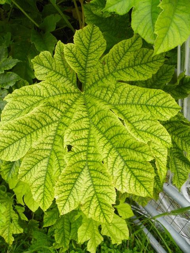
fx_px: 190
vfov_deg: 67.3
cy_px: 126
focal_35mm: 26
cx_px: 95
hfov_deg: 53.1
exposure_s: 1/160
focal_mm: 4.6
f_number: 3.2
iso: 64
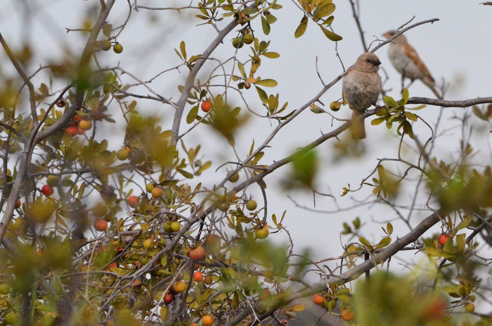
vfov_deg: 3.1
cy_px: 163
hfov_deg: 4.7
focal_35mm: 435
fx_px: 5933
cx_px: 246
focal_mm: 290
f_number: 13
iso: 2500
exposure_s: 1/2000
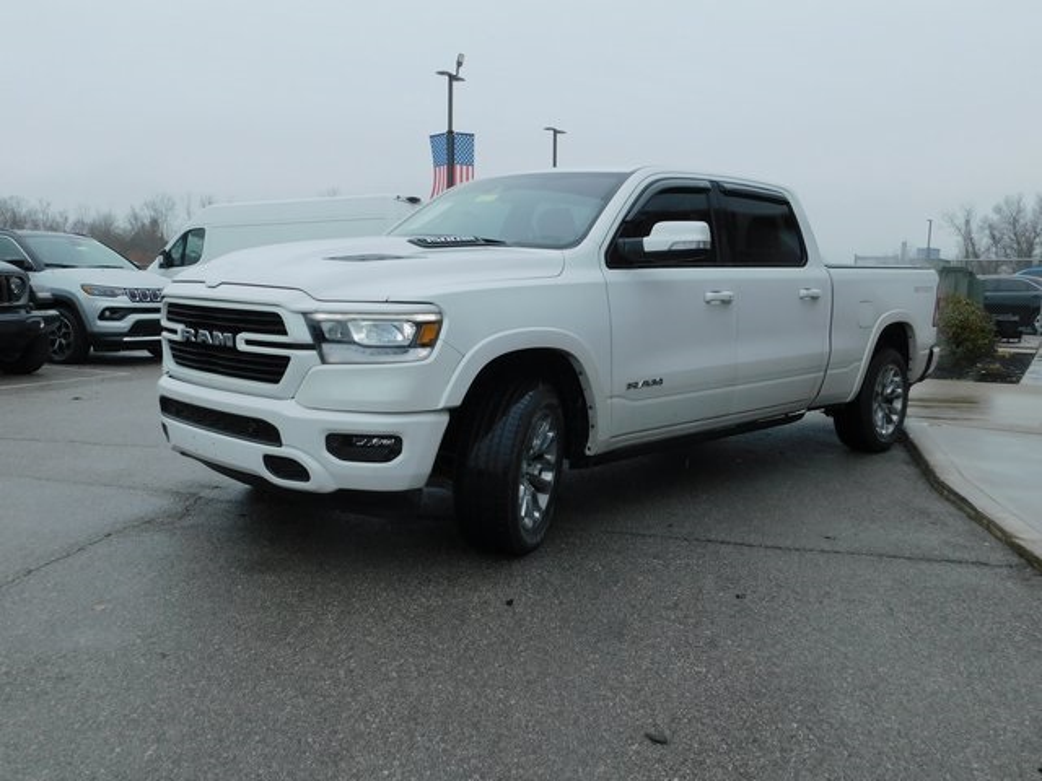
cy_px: 390
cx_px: 521
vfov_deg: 46.8
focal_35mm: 30
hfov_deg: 60.0
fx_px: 903
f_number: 3.2
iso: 125
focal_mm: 5.3
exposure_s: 1/500
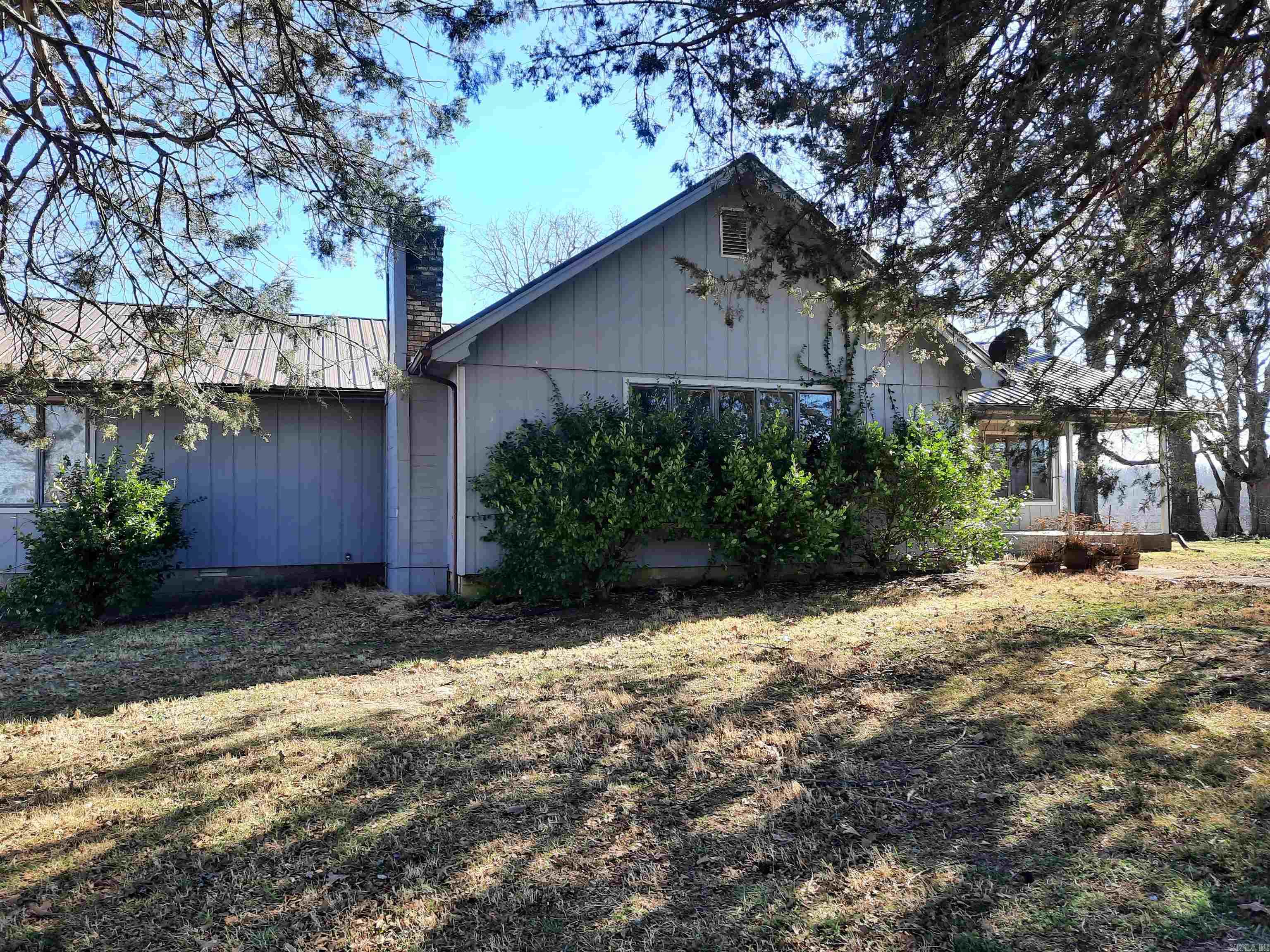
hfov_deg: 69.4
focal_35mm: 25
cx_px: 635
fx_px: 917
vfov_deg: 54.9
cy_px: 476
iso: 32
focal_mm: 4.6
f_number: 2
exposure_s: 1/176
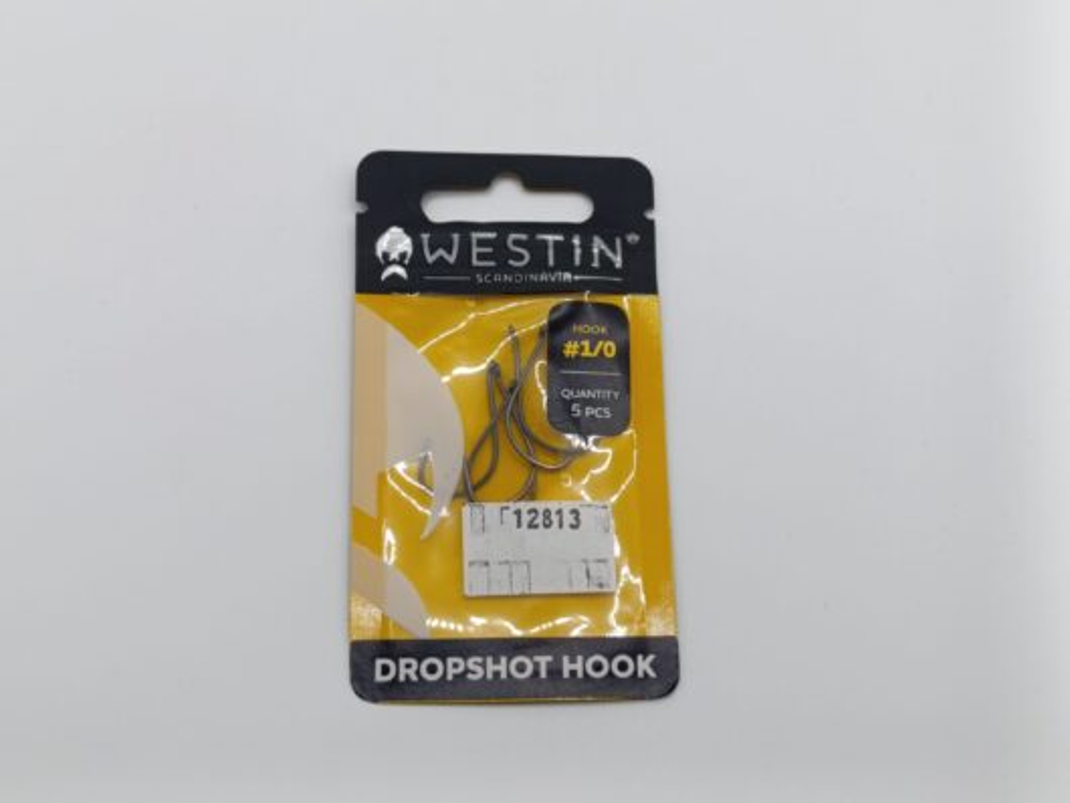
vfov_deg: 31.5
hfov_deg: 41.2
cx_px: 535
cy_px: 402
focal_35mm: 46
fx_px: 1423
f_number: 1.6
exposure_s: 1/99.9
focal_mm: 6.14
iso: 125
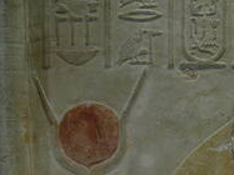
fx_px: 412
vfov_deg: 23.8
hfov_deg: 30.3
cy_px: 130
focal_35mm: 61
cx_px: 211
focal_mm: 18
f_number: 3.5
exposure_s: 1/180
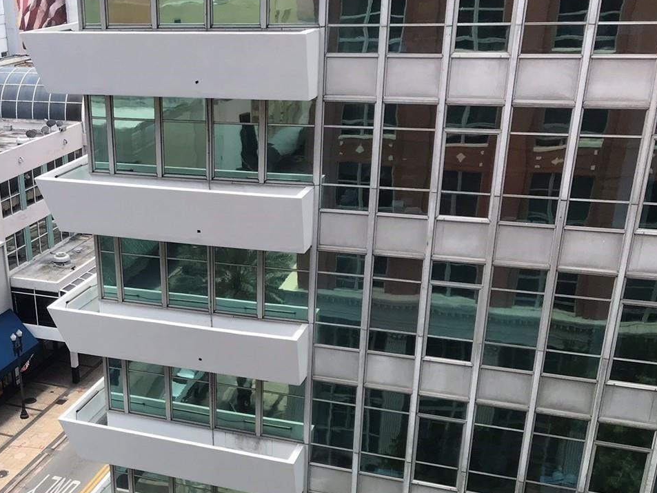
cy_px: 371
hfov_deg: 39.3
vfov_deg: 30.4
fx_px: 892
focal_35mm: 47
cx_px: 159
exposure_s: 1/293
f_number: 1.8
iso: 20
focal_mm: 3.99
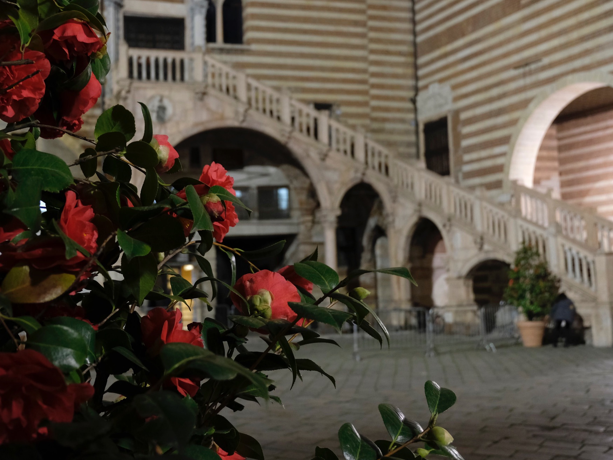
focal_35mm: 43
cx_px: 263
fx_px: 761
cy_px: 227
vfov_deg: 33.6
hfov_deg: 43.7
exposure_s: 1/6
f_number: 4.2
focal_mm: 24.3
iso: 1600
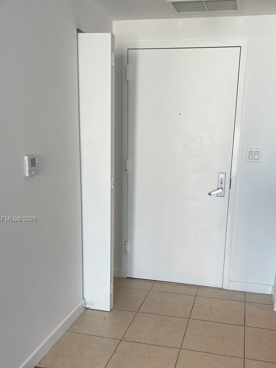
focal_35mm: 36
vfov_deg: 51.1
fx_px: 383
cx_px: 149
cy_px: 219
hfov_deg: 39.6
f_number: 1.6
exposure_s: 1/120
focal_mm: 5.1
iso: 64
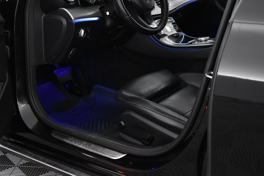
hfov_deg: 39.8
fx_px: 364
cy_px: 61
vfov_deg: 27.1
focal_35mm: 50
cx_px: 132
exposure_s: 1/60
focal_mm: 25
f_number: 4
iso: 3200
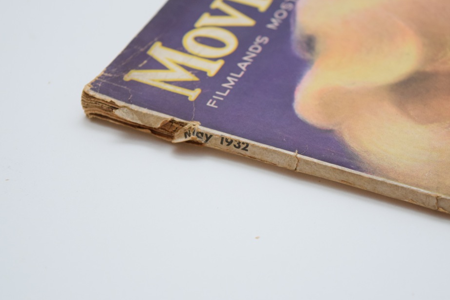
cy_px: 149
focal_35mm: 90
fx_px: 1120
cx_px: 228
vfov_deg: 15.3
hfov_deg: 22.7
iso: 800
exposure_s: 1/100
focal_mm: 55
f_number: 5.6
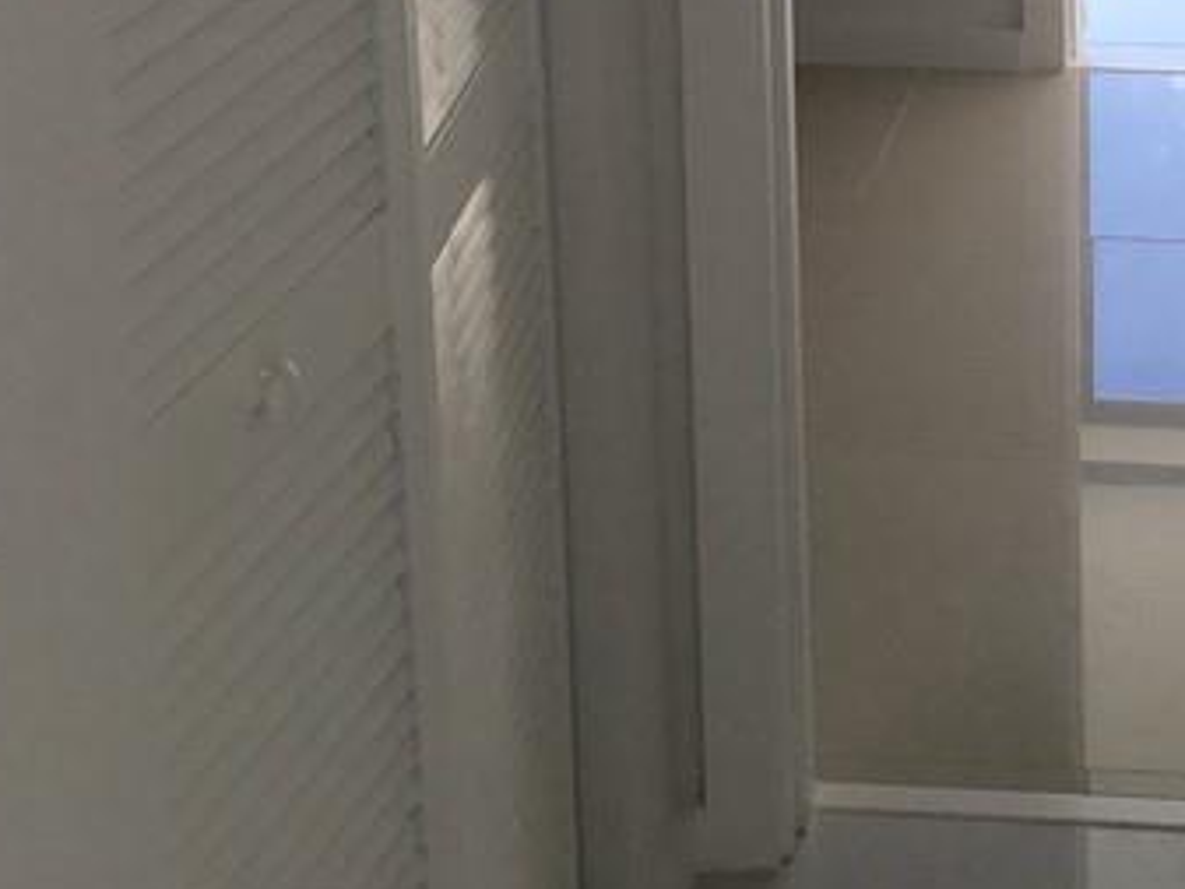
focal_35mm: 88
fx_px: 3014
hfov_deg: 21.6
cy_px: -383
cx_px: 1132
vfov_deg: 15.7
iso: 25
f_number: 2.2
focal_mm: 4.15
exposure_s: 1/121
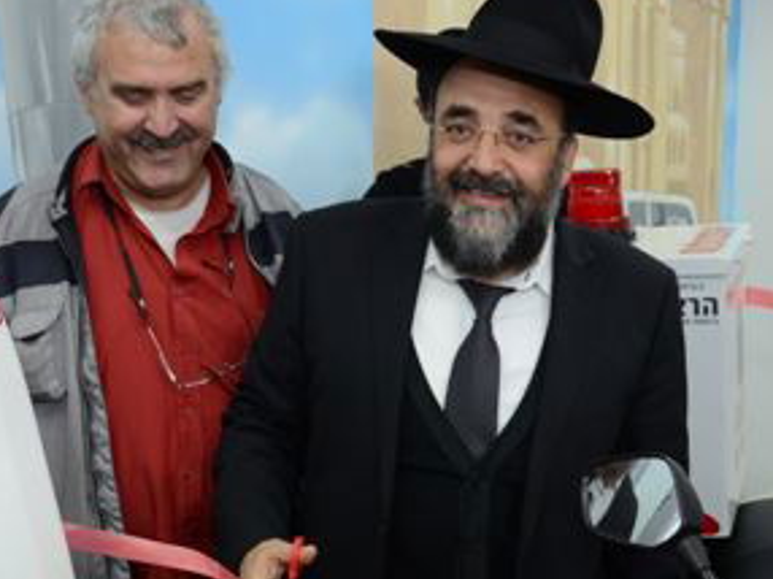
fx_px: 1294
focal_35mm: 58
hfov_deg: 33.2
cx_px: 416
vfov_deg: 24.6
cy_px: 503
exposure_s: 1/100
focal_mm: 18
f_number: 4
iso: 1000
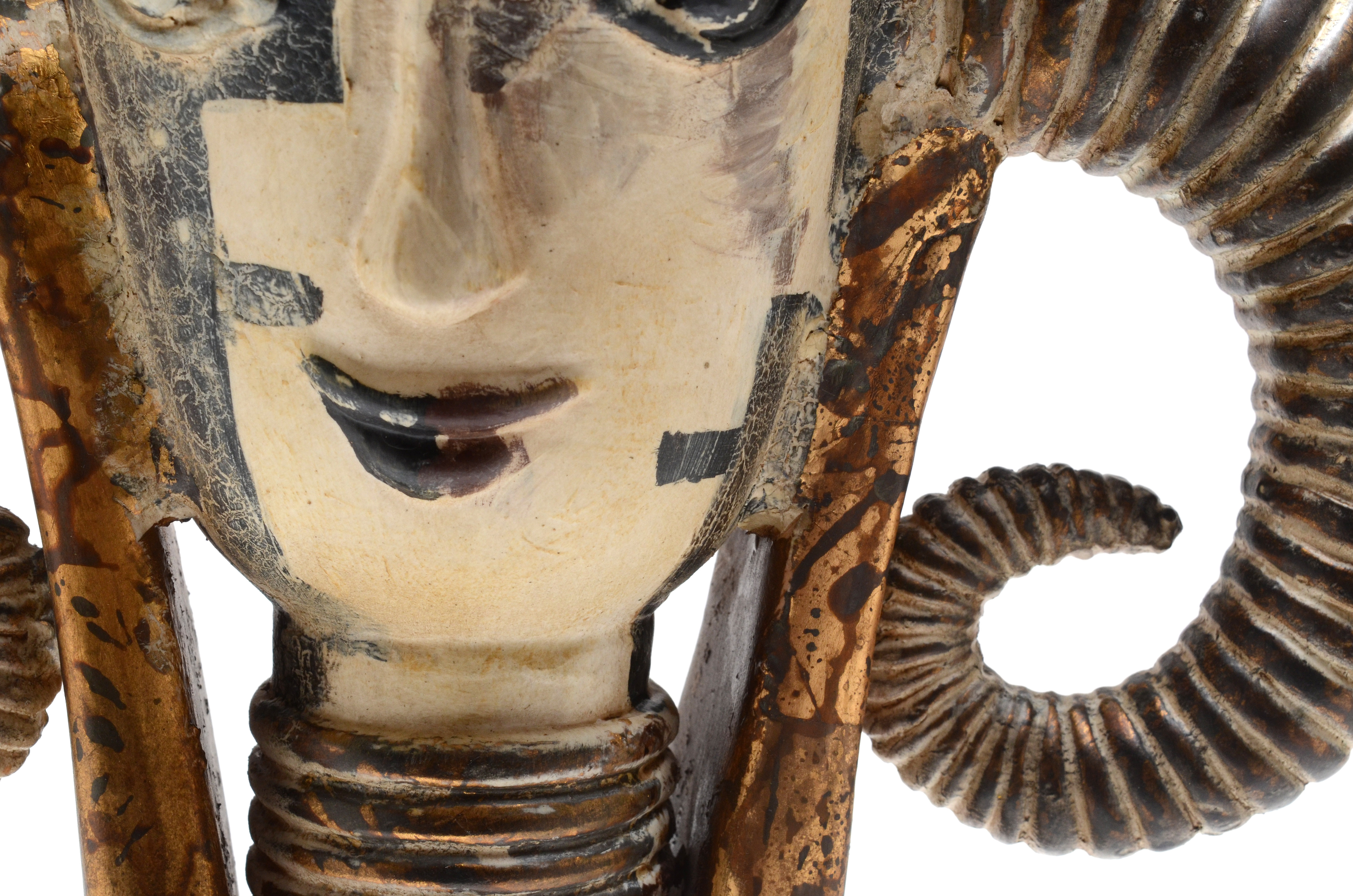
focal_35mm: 82
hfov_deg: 24.7
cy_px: 448
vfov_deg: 16.5
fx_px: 3094
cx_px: 676
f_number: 14
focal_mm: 55
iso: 400
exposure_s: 1/125
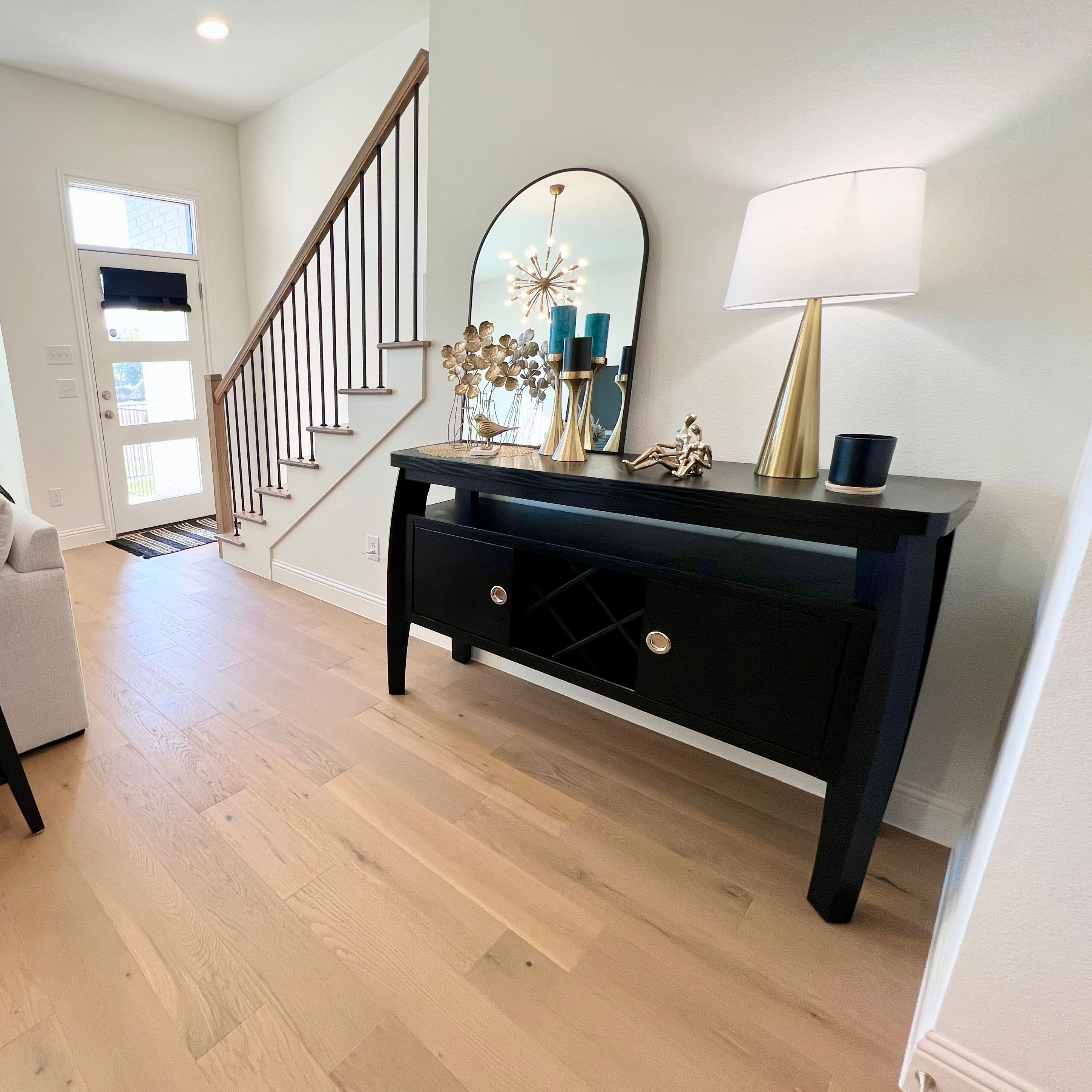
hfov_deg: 83.5
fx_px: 571
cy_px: 542
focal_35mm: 16
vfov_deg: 87.4
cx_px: 338
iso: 64
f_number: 1.8
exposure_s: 1/120
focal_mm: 1.57
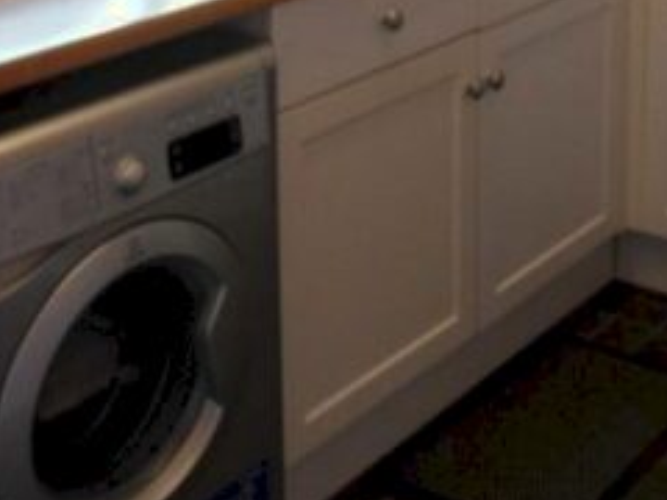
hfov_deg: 25.6
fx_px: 1407
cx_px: 634
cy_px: -135
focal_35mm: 73
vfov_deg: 18.8
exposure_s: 1/60
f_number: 3.1
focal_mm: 4.5
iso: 160
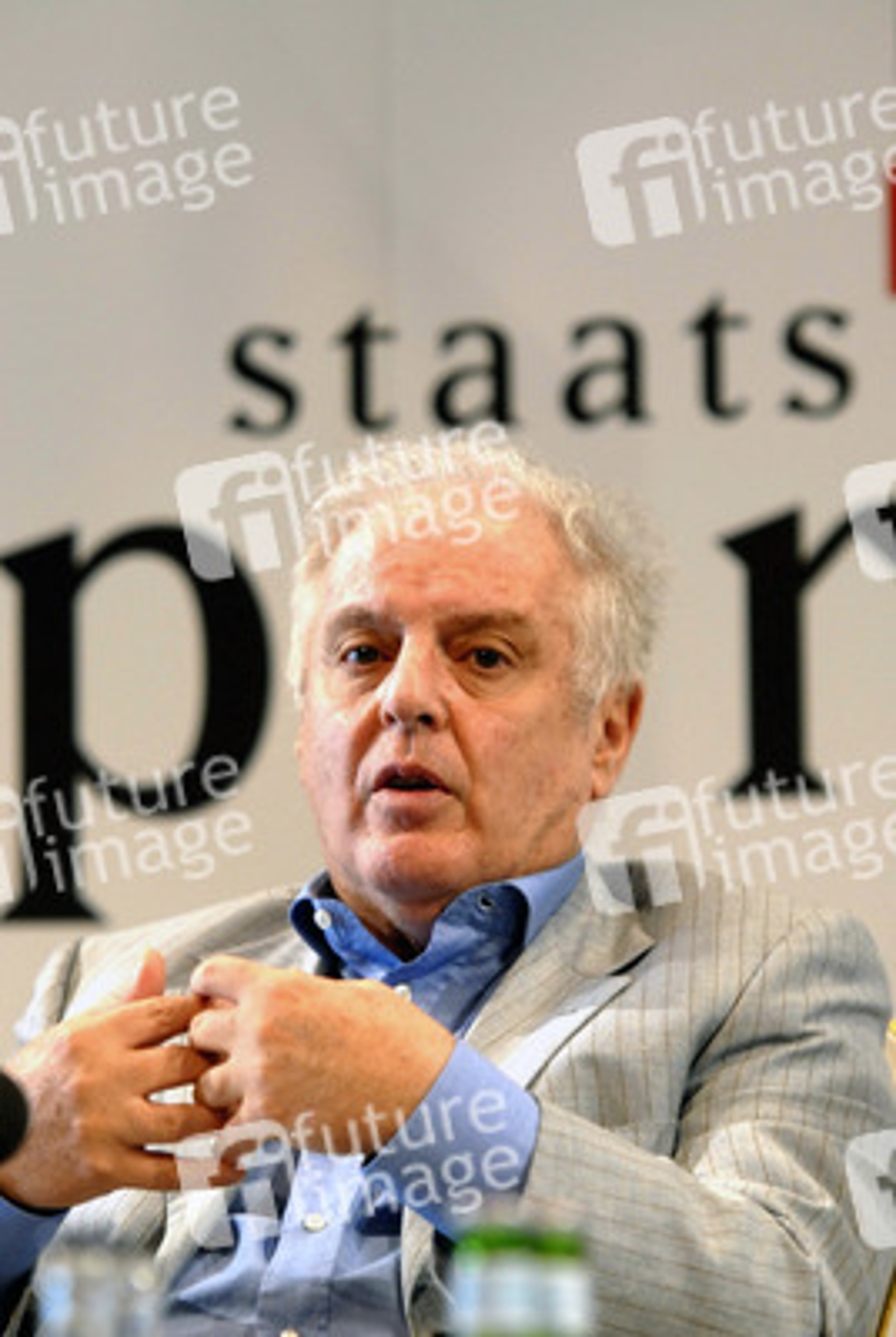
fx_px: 6250
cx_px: 448
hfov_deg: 8.2
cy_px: 668
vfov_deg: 12.2
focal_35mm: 168
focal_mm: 112
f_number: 3.5
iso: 400
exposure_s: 1/60
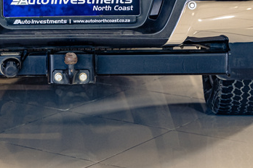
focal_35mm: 141
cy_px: -53
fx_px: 991
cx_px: 72
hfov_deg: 14.5
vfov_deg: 9.5
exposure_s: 1/125
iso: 640
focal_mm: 48
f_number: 4.5
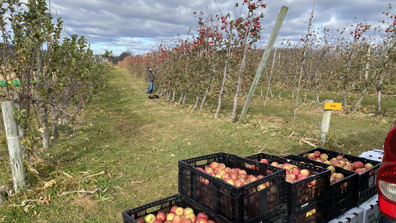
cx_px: 199
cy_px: 137
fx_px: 305
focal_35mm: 29
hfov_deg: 66.1
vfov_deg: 40.0
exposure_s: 1/1272
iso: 32
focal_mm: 4.25
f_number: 1.8
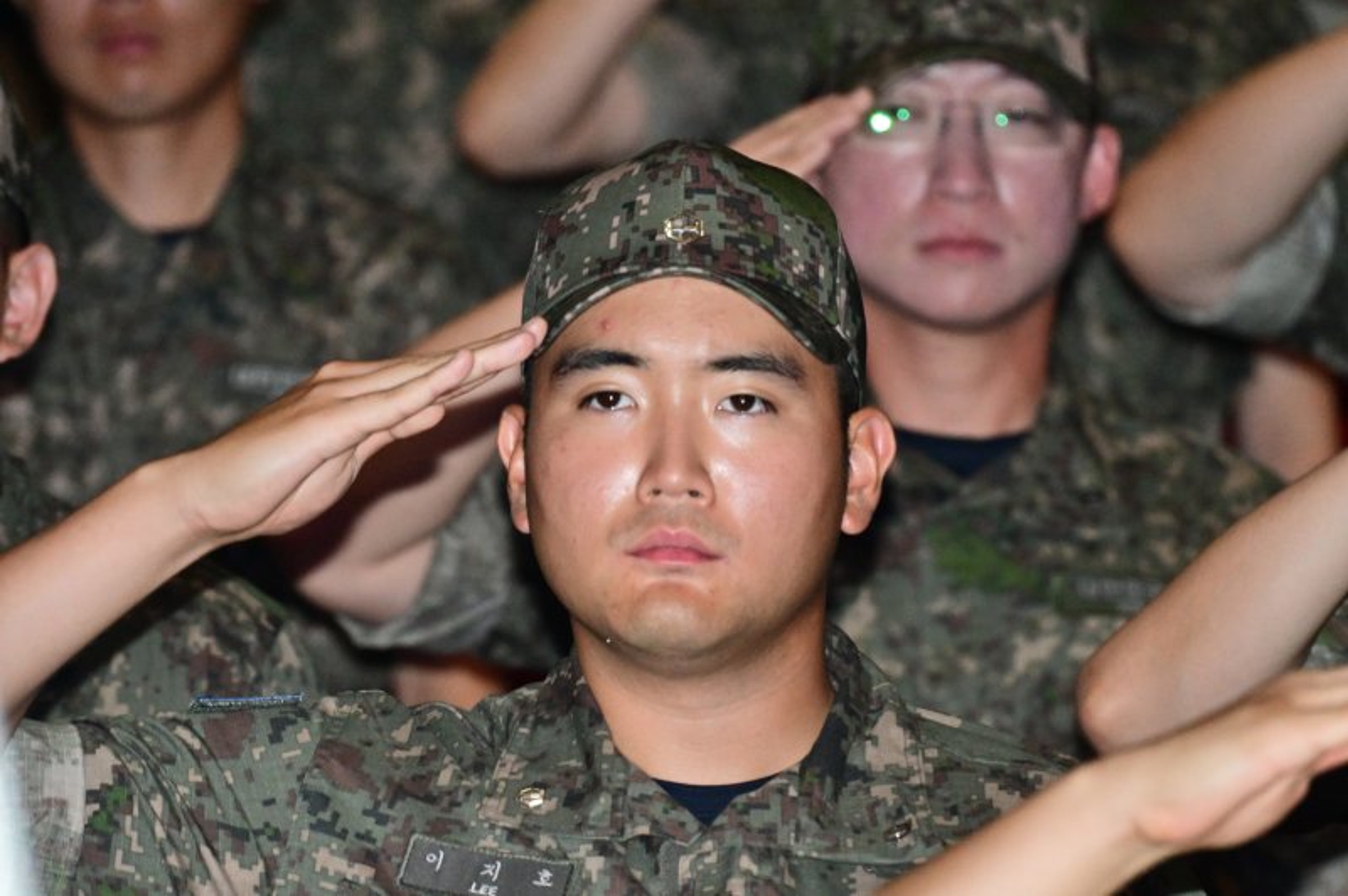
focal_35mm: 600
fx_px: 22448
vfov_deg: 2.3
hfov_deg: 3.4
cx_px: 674
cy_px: 448
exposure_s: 1/250
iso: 3200
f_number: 8
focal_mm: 400
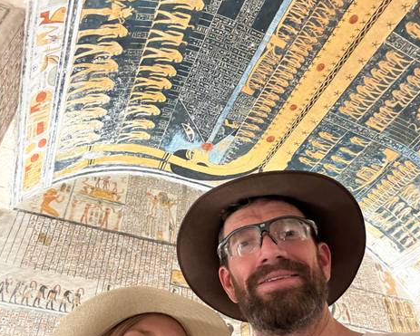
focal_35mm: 31
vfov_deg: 46.9
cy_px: 202
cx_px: 205
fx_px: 386
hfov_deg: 57.1
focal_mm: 2.69
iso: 640
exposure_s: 1/28
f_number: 1.9
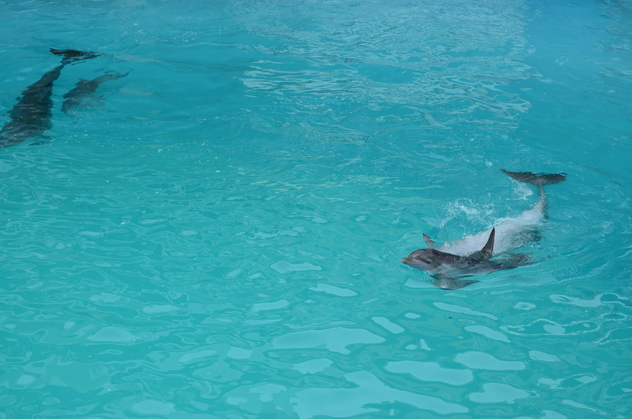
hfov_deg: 24.7
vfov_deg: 16.5
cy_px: 210
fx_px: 1445
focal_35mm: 82
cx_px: 316
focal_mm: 55
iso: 320
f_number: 7.1
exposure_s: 1/200
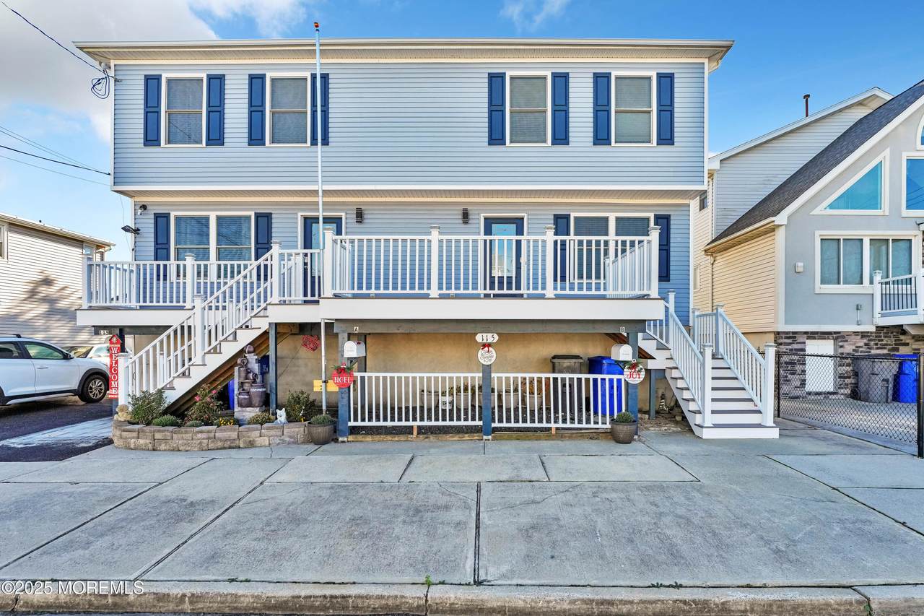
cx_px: 462
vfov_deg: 69.8
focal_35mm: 17
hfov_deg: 92.6
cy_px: 308
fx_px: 441
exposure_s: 1/1000
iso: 1000
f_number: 7.1
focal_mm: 17.2
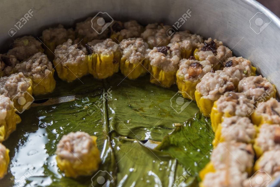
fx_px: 661
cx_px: 140
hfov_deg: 23.9
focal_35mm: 85
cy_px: 94
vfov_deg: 16.1
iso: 250
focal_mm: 85
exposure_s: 1/100
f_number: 4
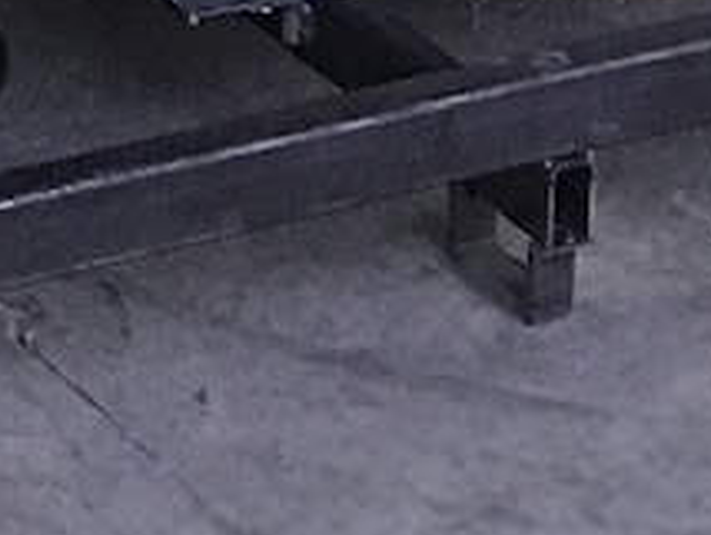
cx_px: -678
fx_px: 5696
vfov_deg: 4.5
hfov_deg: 6.9
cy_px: -2203
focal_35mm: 277
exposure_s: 1/17
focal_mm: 4.15
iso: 64
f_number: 2.2
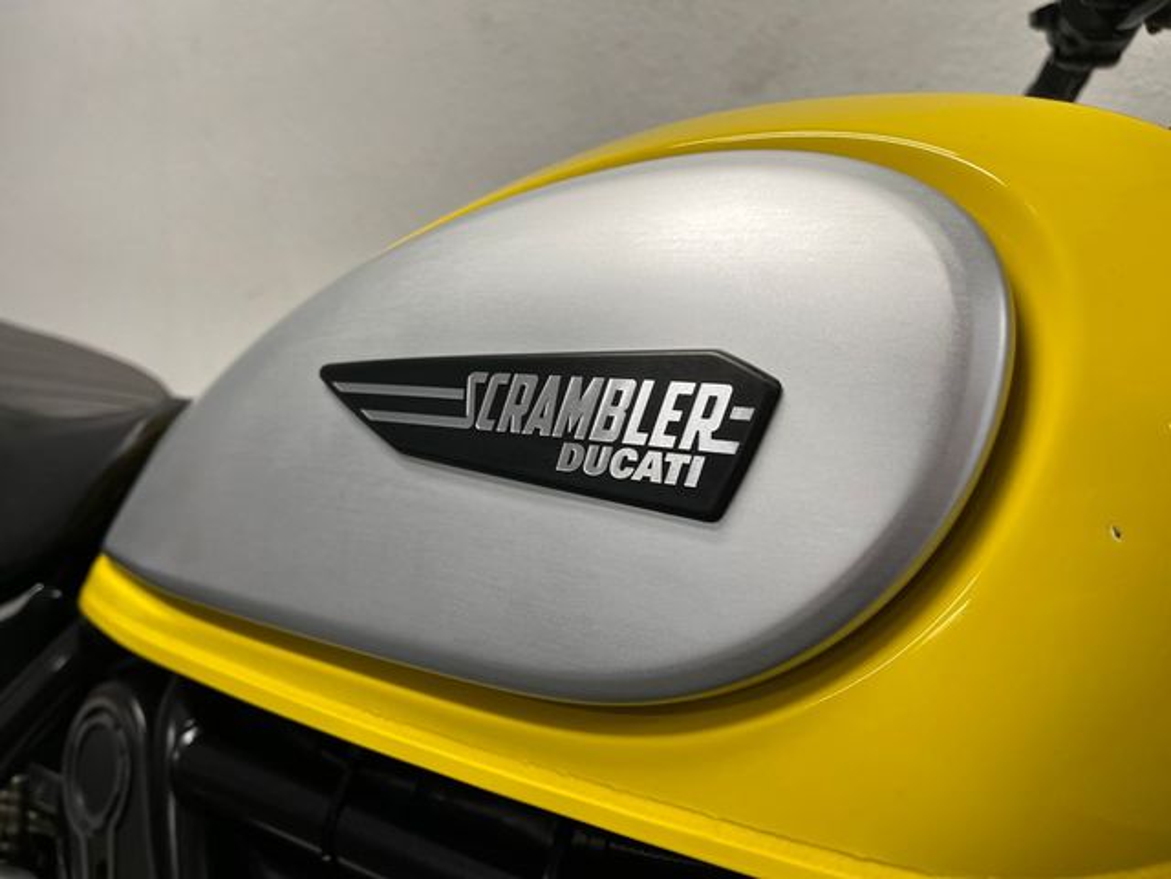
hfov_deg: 67.3
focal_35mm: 26
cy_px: 440
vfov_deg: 53.1
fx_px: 880
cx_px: 586
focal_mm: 5.1
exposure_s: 1/100
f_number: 1.6
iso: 80
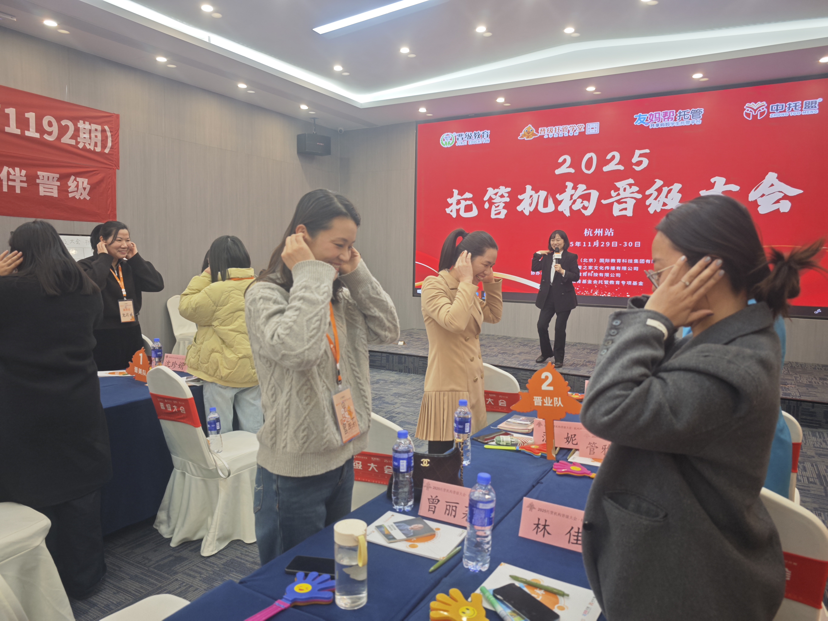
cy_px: 310
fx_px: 550
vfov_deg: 58.9
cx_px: 414
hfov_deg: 73.9
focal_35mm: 23
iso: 125
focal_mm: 6.68
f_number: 1.42
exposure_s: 1/100
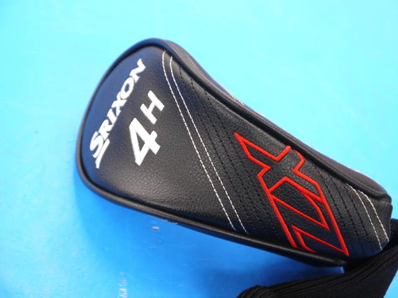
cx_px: 199
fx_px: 575
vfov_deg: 29.1
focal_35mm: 50
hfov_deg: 38.2
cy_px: 149
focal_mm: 25
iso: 640
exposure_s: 1/60
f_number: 4.6
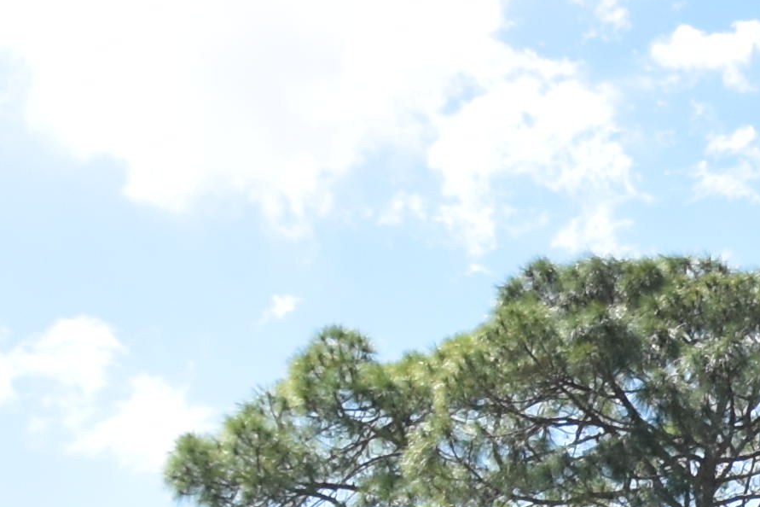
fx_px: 2132
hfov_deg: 17.1
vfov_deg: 12.2
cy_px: 960
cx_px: 1302
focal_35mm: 101
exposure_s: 1/4000
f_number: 3.5
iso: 800
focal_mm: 10
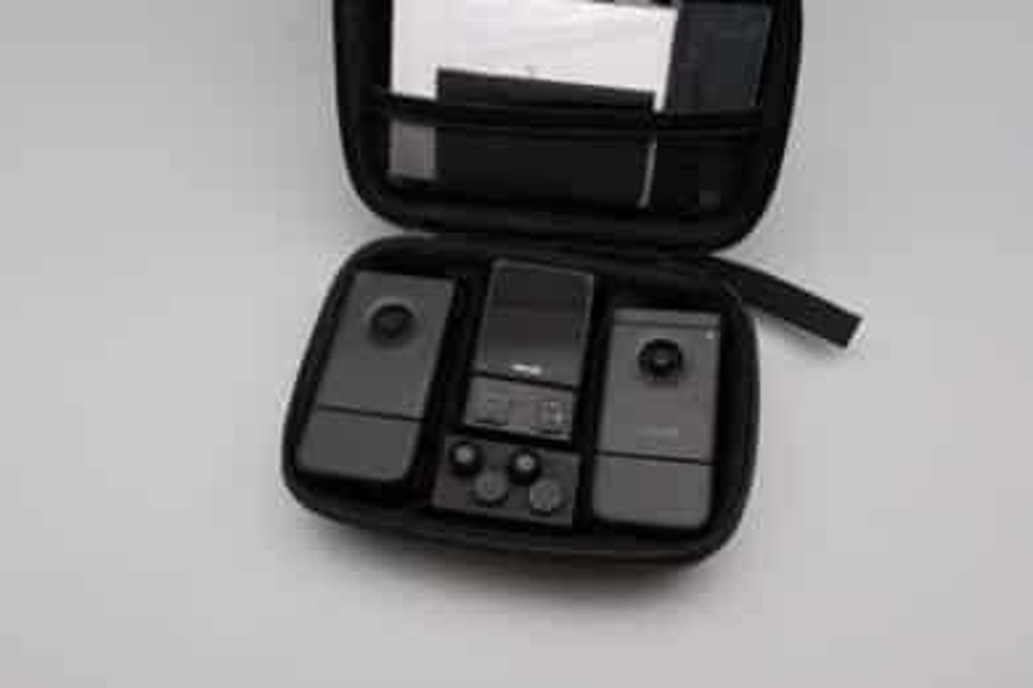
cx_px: 516
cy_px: 344
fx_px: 947
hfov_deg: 57.2
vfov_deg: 40.0
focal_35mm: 33
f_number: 9
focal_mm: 22
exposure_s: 1/100
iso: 800
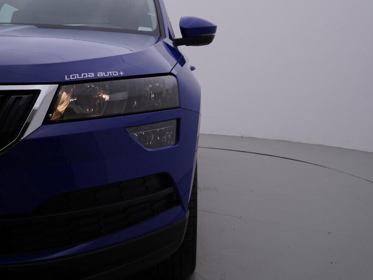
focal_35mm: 40
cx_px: 197
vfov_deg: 36.0
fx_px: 431
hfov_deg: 46.8
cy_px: 140
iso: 125
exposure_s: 1/125
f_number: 5
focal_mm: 24
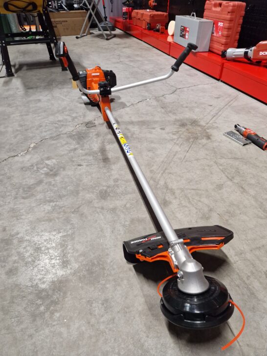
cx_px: 134
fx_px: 237
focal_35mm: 23
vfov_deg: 73.9
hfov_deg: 58.9
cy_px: 178
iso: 64
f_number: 1.8
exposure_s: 1/100
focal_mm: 5.4
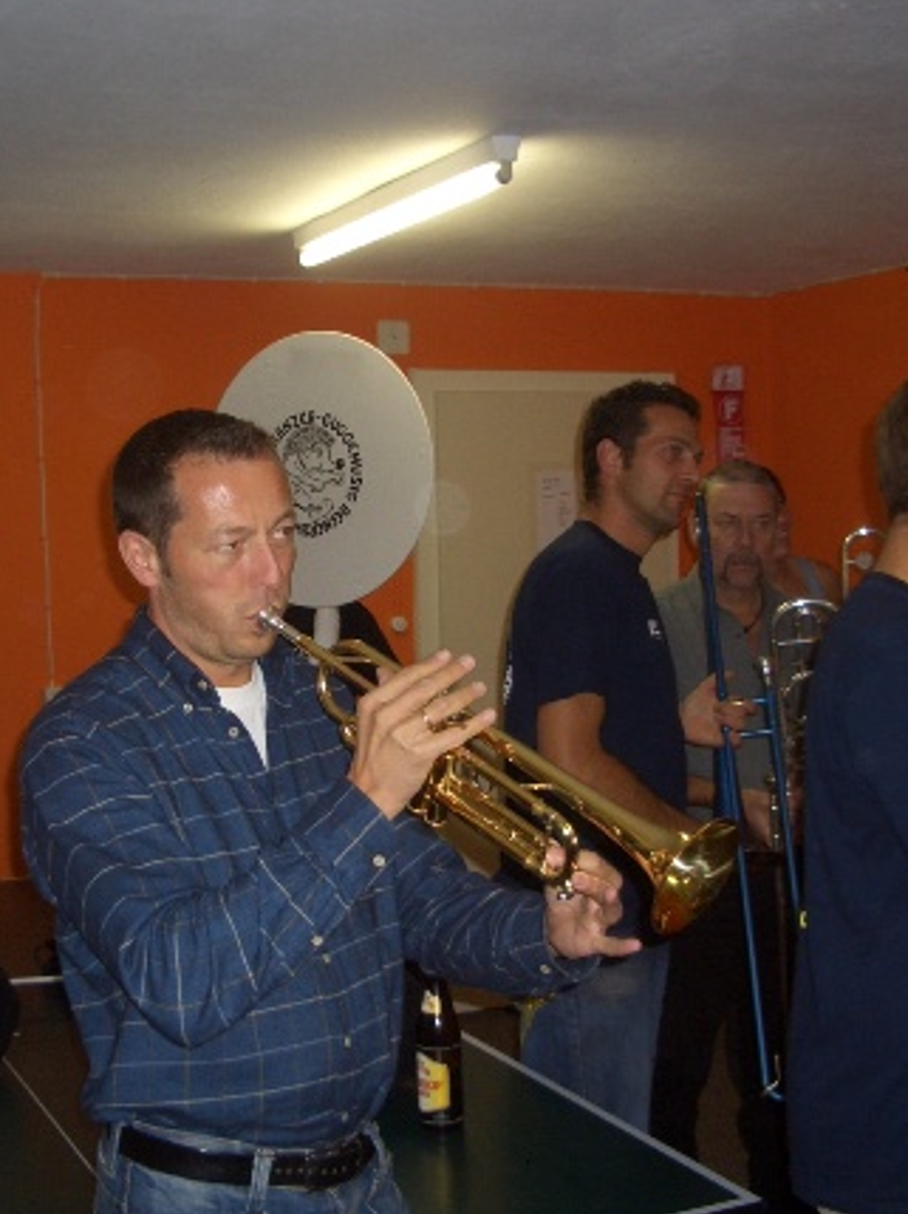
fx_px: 1716
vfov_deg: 38.9
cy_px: 606
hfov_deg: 29.6
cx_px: 413
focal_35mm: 49
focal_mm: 5.8
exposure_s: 1/60
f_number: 2.6
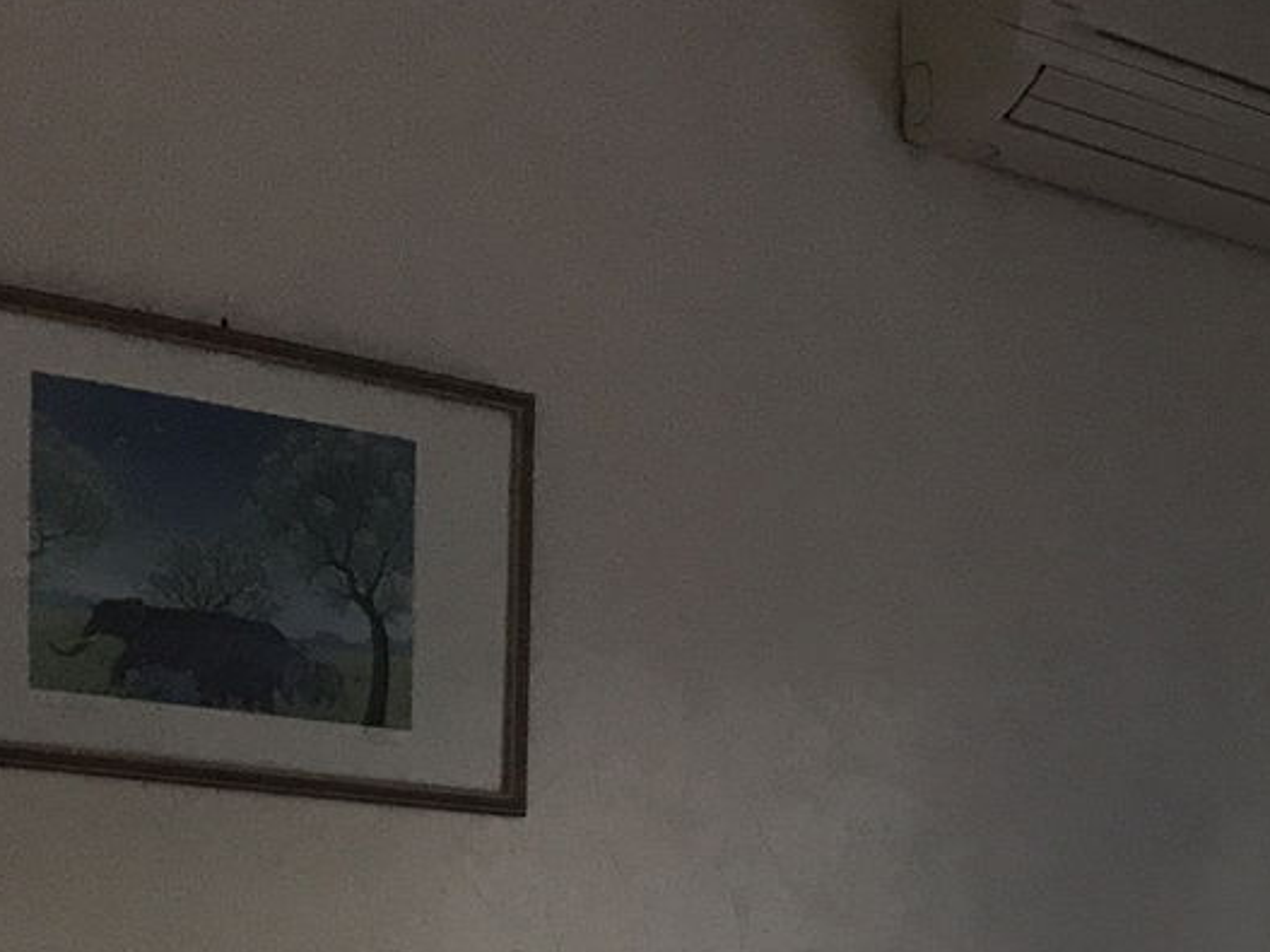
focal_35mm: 85
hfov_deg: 20.0
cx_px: 1877
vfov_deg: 16.0
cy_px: 1395
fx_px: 3118
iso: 64
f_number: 1.8
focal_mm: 3.99
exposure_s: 1/17
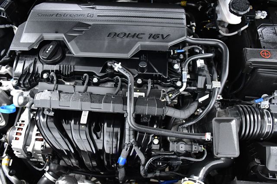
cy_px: 92
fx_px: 231
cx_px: 138
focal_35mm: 30
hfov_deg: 62.0
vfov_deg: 43.6
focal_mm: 20
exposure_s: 1/60
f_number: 4
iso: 2500
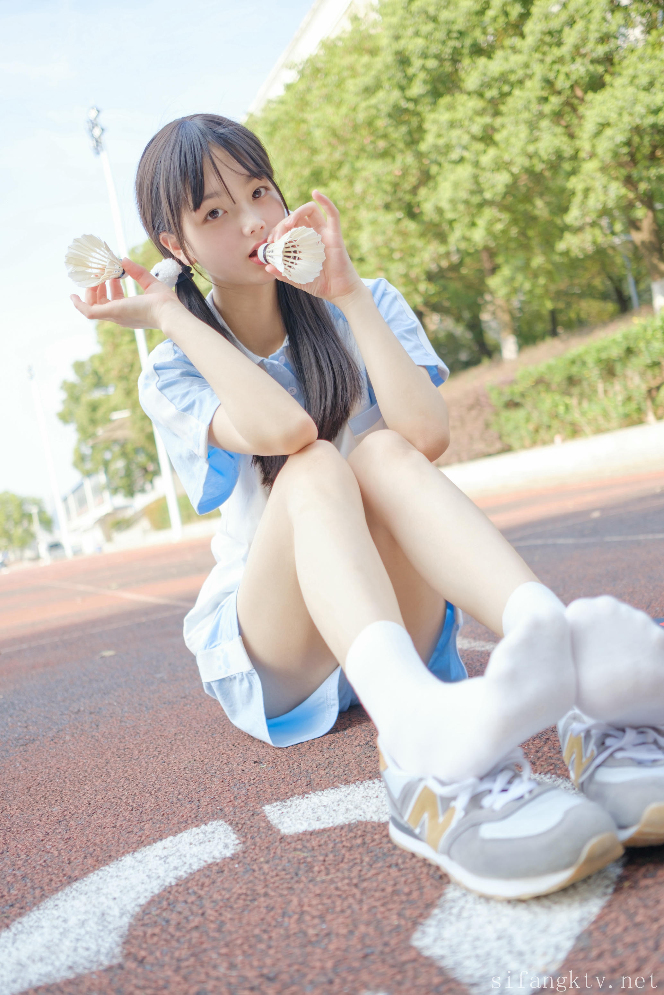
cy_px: 498
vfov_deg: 54.4
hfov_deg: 37.9
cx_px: 332
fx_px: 968
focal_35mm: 35
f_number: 2
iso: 160
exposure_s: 1/640
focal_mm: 23
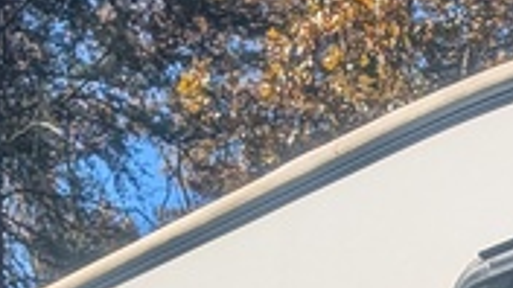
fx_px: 2027
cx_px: 770
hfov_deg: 13.6
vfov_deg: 7.1
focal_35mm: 149
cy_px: 932
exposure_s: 1/1185
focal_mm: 6.9
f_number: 1.68
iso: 22
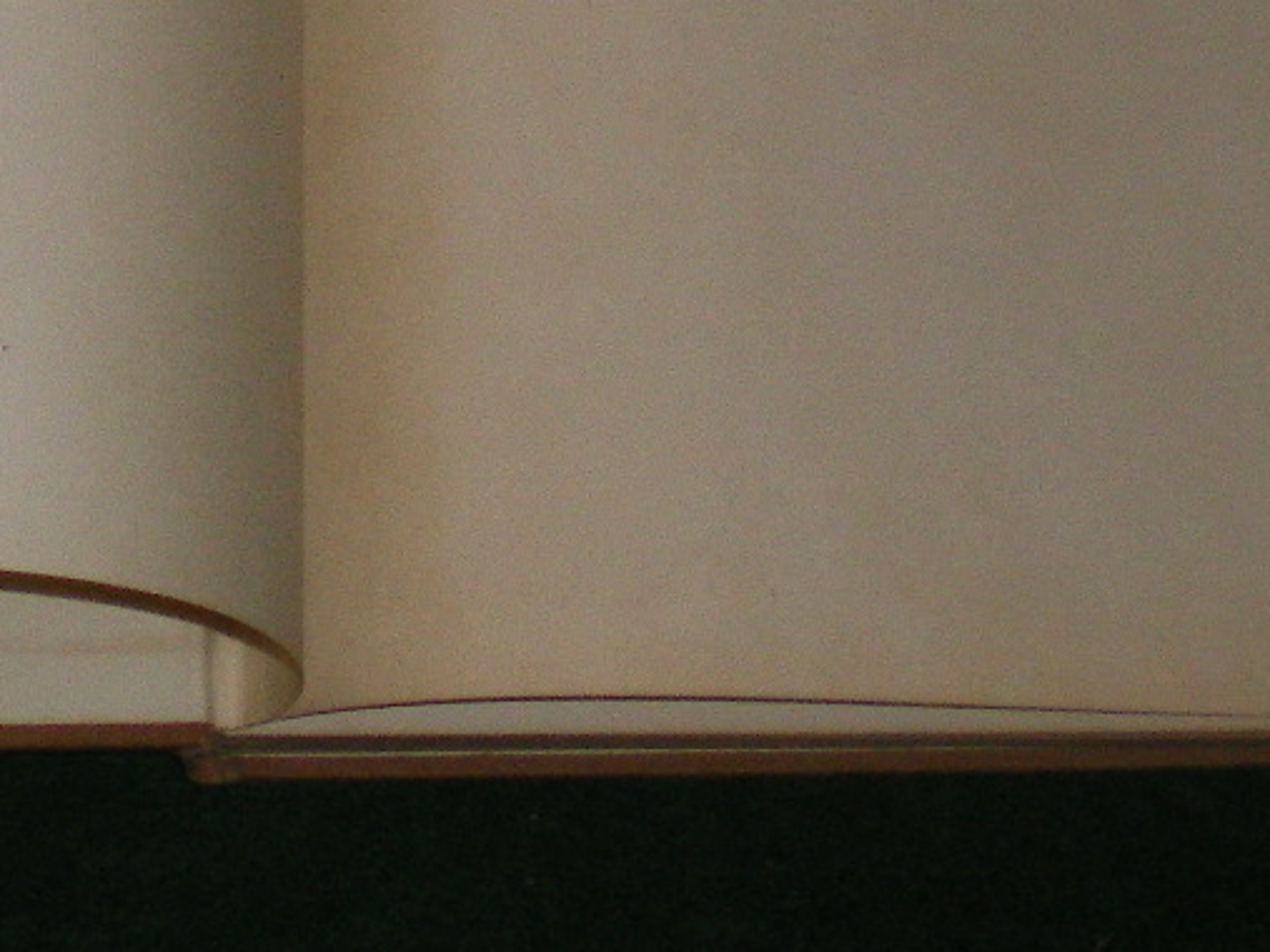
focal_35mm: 120
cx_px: 233
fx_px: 4402
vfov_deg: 12.1
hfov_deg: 16.3
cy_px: -198
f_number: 3.1
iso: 200
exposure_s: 1/50
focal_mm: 6.3
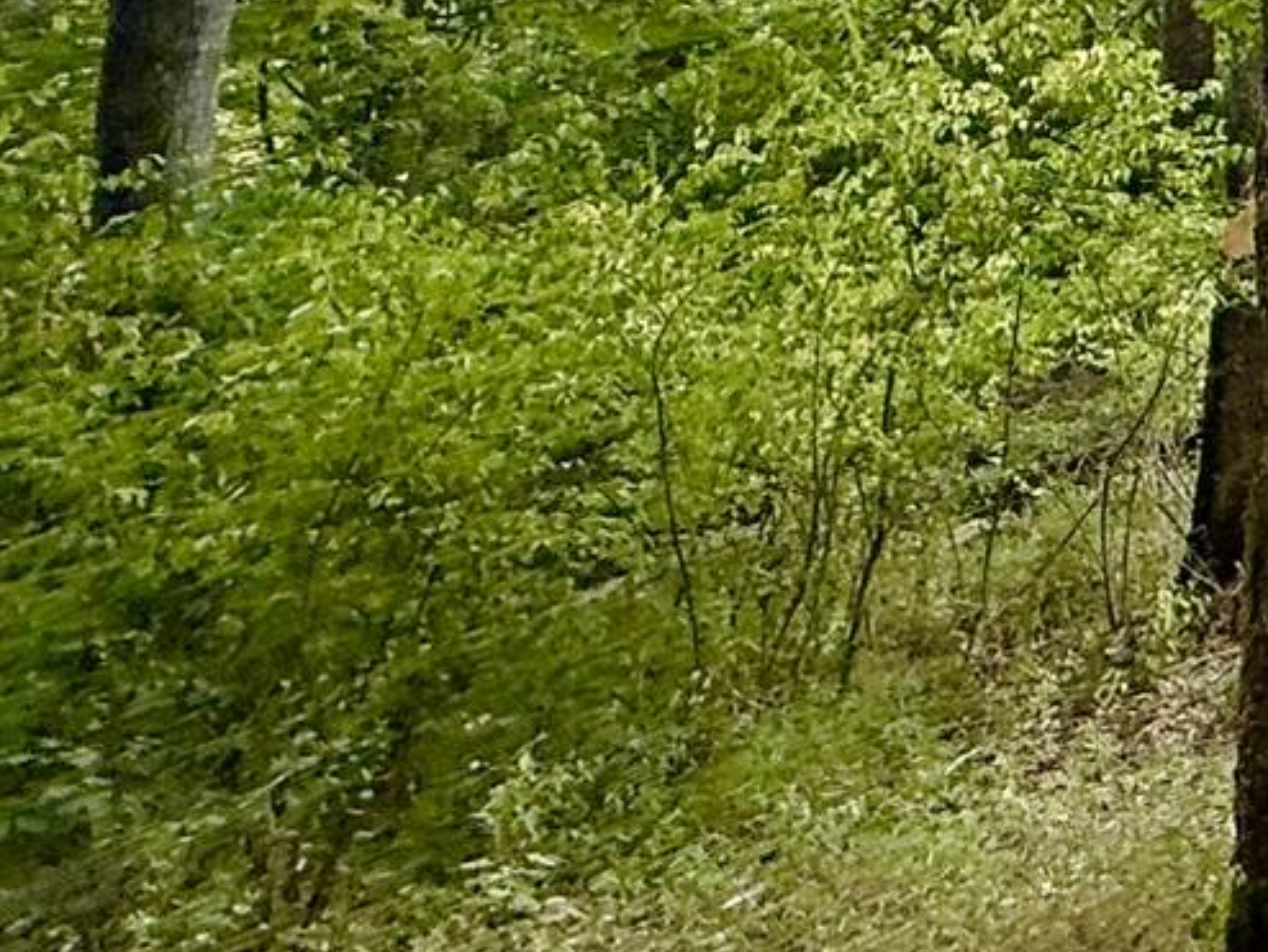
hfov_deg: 20.8
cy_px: -508
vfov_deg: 21.0
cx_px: 2361
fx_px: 2126
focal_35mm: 58
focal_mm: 2.22
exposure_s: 1/162
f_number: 2.2
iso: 50
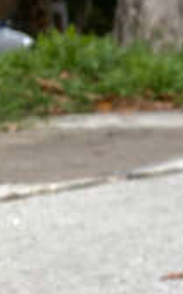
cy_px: 462
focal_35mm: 130
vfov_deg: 14.8
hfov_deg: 8.7
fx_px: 1039
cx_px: 506
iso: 32
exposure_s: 1/245
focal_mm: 4.25
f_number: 1.8
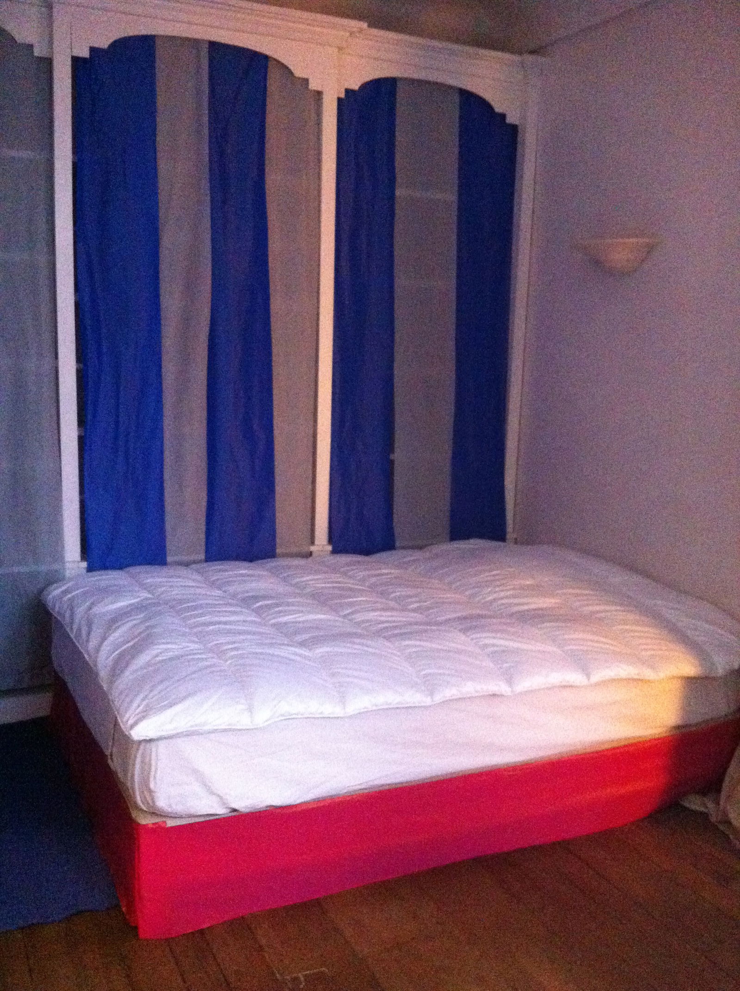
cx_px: 370
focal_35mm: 35
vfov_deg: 52.7
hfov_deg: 40.6
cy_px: 496
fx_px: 1000
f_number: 2.8
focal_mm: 3.85
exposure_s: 1/15
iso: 1000
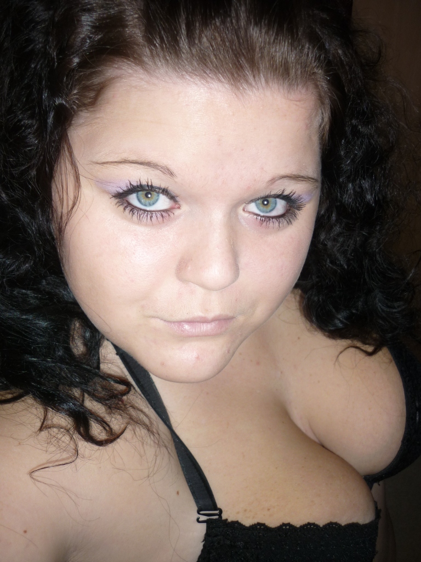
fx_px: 535
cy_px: 281
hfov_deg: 42.9
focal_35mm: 33
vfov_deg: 55.4
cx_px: 210
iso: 100
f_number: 2.8
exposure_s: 1/60
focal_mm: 5.5
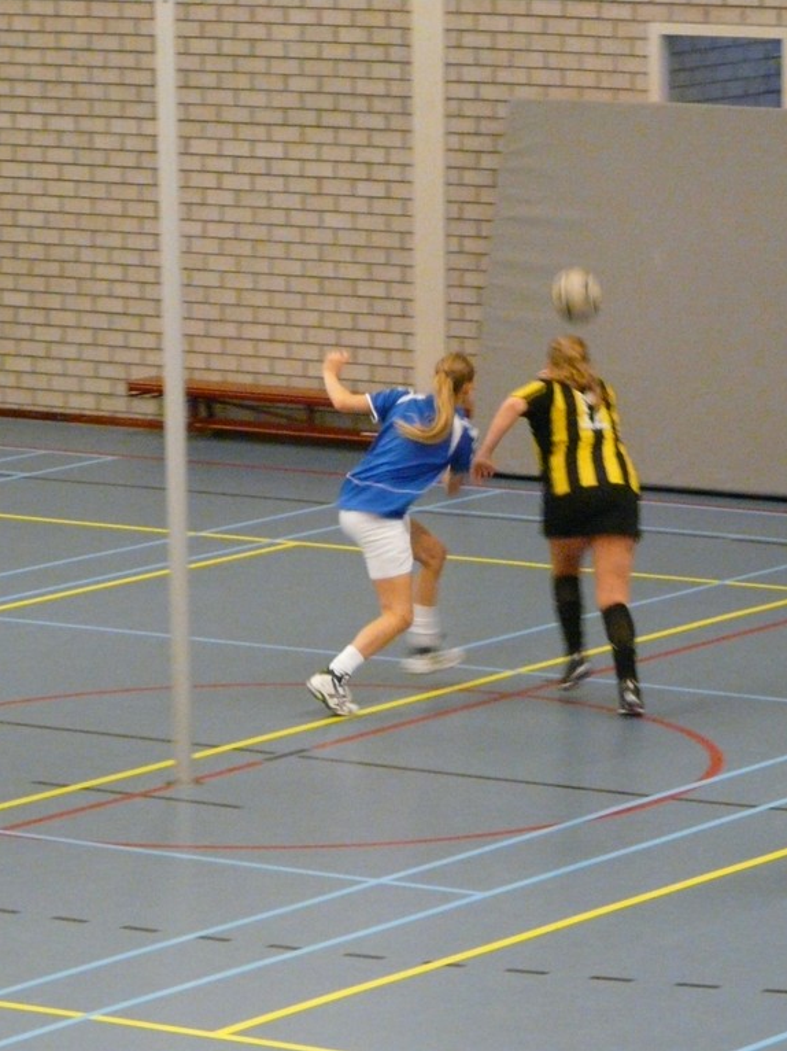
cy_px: 526
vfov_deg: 9.6
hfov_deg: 7.2
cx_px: 569
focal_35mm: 206
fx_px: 6248
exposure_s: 1/50
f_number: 3.6
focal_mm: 25.3
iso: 800
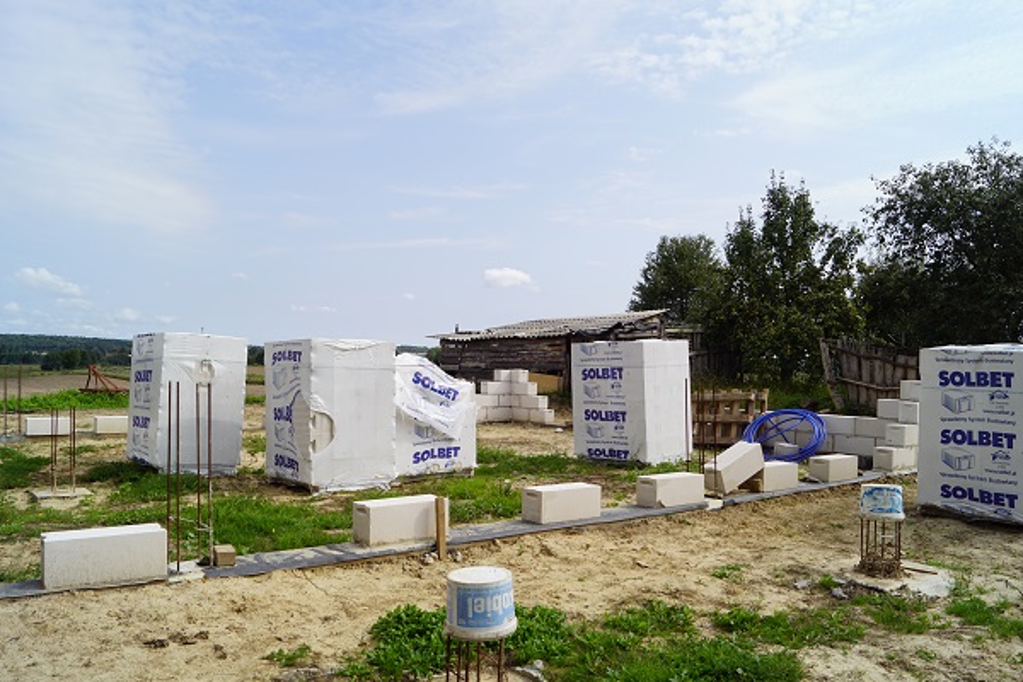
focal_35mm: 27
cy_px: 341
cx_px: 512
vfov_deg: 47.9
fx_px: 767
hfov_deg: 67.4
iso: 100
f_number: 10
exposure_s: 1/200
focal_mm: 18
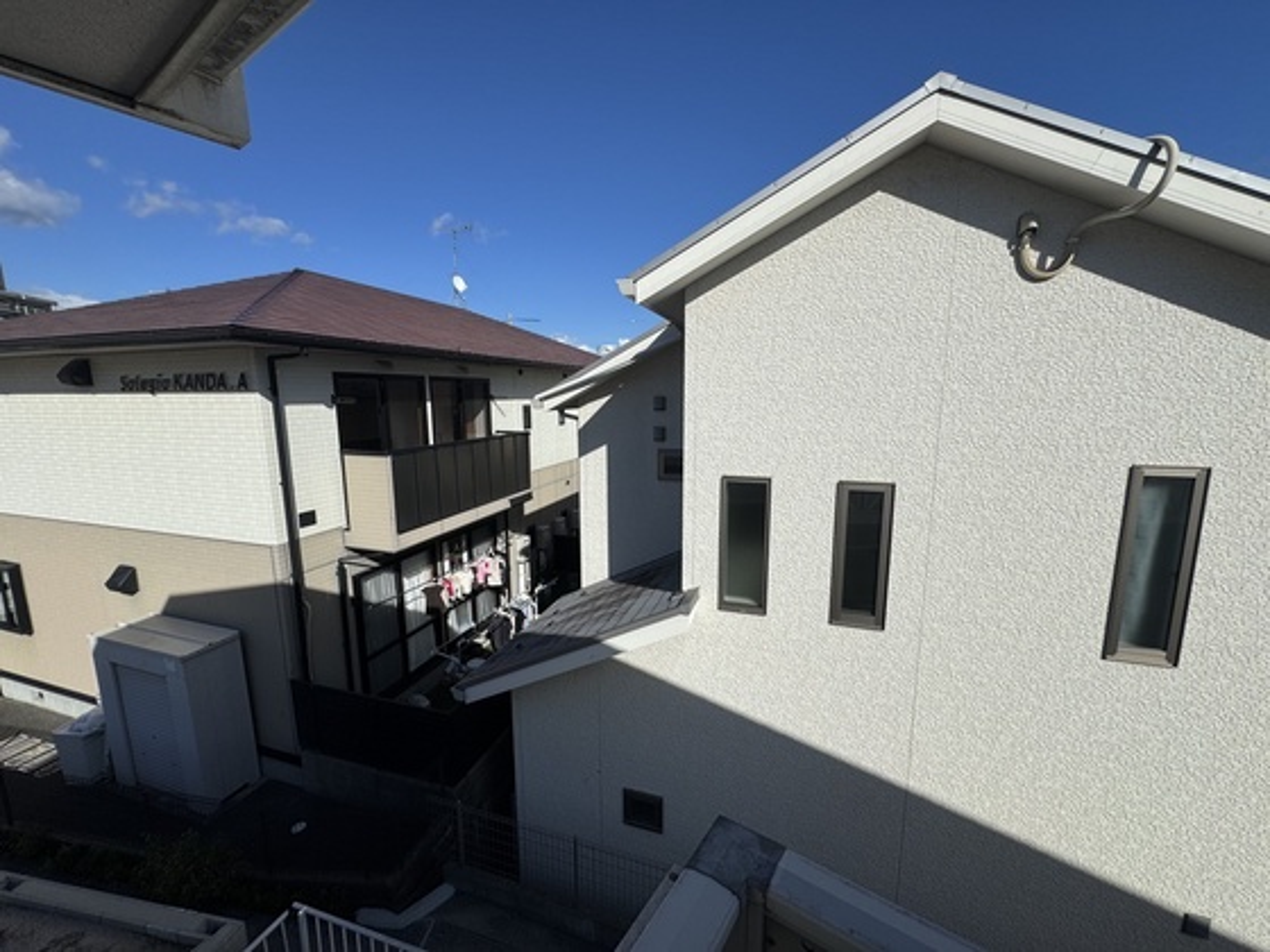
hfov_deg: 102.1
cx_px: 635
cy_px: 476
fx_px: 514
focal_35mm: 14
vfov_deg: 85.7
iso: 40
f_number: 2.2
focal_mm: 2.22
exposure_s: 1/3906
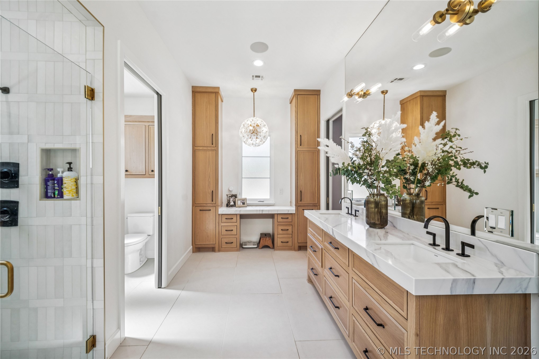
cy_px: 180
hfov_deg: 104.3
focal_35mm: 14
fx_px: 210
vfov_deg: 81.2
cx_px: 270
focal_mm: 14
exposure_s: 1/80
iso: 640
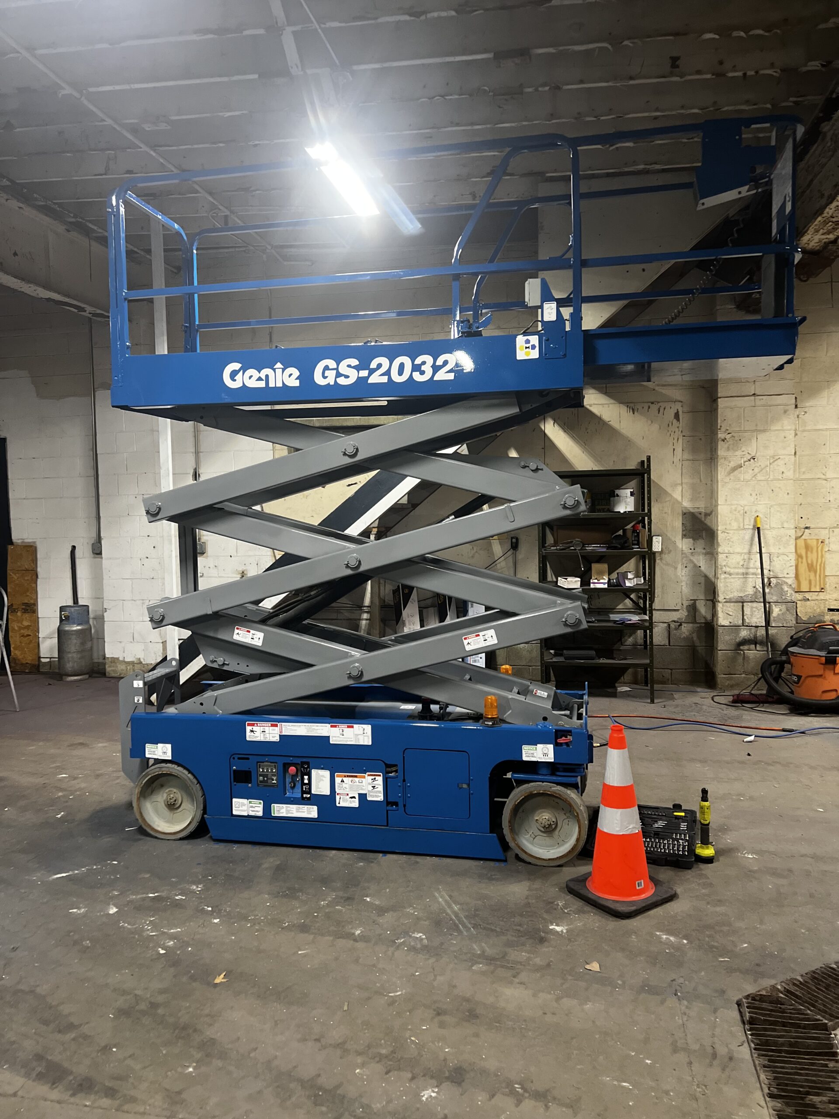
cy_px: 560
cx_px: 420
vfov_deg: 67.3
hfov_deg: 53.1
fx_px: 840
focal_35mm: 26
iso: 400
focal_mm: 5.7
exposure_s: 1/60
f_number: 1.5
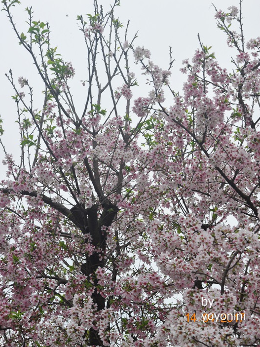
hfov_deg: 18.0
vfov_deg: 23.8
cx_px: 130
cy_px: 162
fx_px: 821
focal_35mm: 82
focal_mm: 50
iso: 200
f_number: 10
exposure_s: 1/400
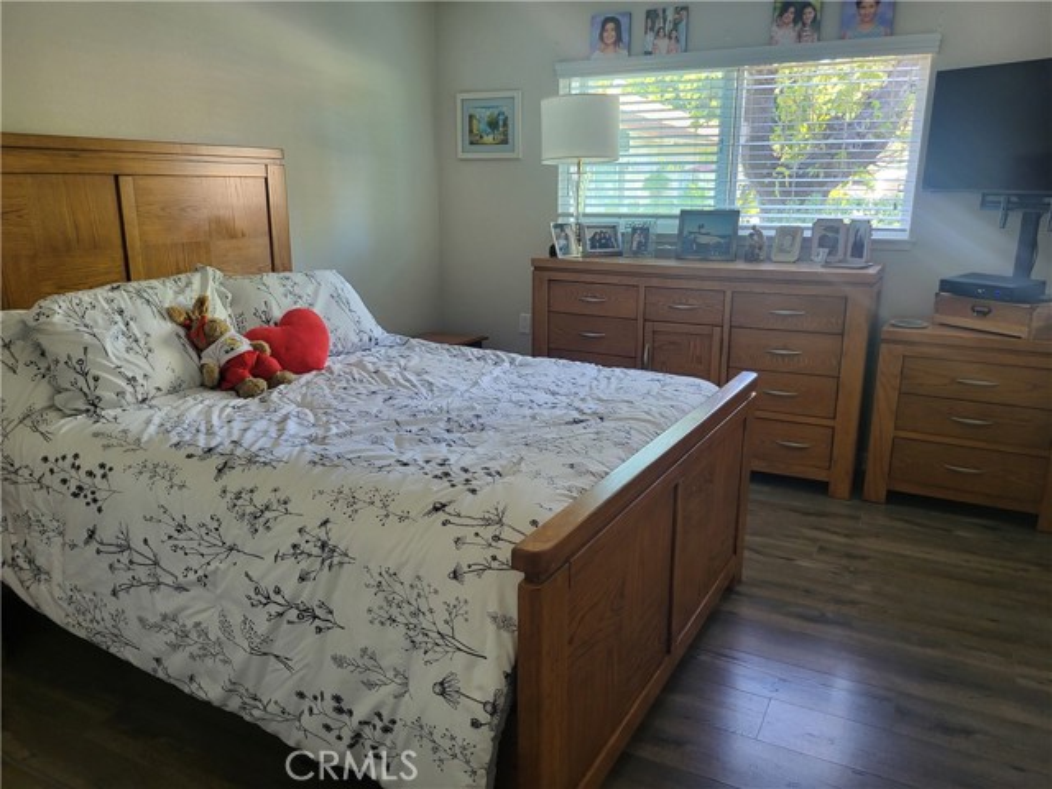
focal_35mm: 26
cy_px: 394
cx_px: 526
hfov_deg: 67.3
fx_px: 790
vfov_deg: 53.1
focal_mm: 5.4
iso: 200
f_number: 1.8
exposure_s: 1/40
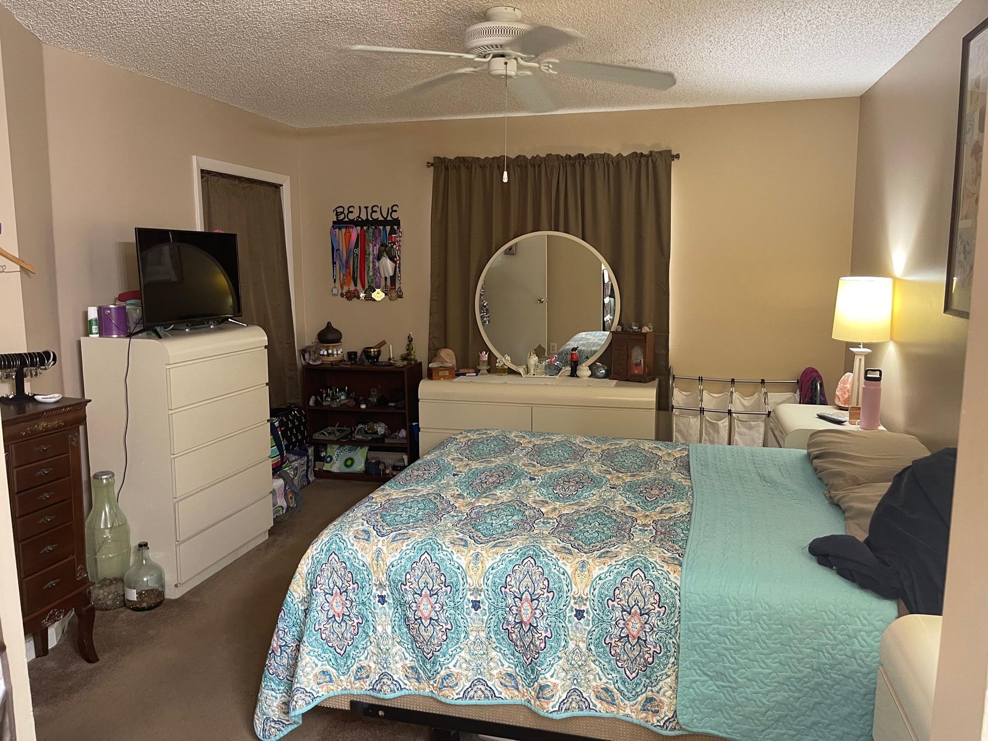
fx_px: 742
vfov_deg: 53.1
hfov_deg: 67.3
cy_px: 370
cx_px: 494
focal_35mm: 26
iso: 320
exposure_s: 1/60
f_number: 1.6
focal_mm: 5.1
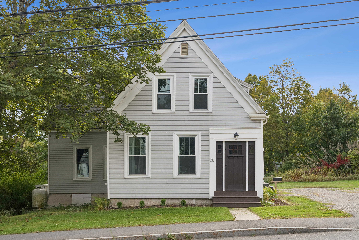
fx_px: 349
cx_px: 180
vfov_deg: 37.9
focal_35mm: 35
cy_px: 120
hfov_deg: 54.4
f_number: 5
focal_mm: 35
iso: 320
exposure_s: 1/1000
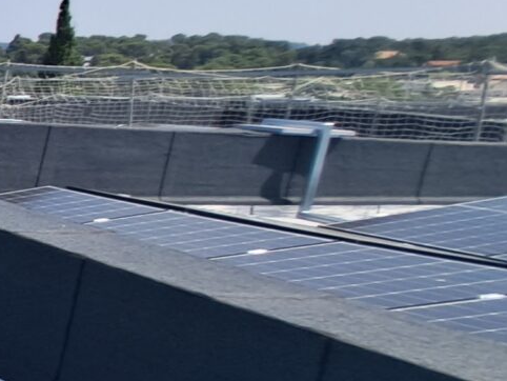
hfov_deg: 13.5
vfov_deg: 21.1
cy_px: 298
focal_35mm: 69
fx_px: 1011
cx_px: -835
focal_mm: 1.74
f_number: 2.2
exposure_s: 1/822
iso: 50
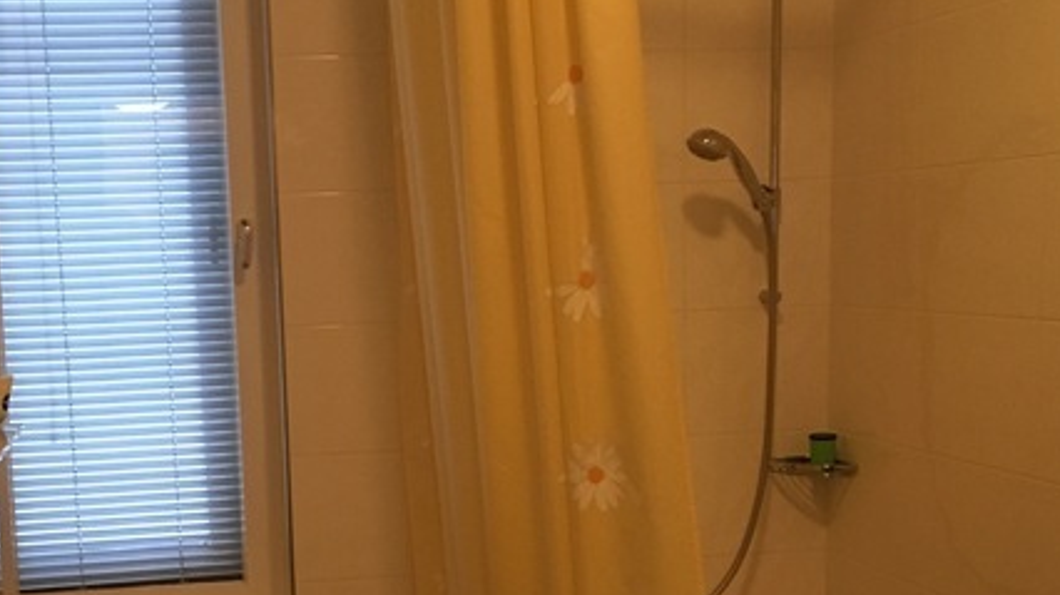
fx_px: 1601
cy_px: 503
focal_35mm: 57
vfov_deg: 20.7
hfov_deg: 36.5
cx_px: 418
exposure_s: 1/20
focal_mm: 4.15
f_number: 2.2
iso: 200
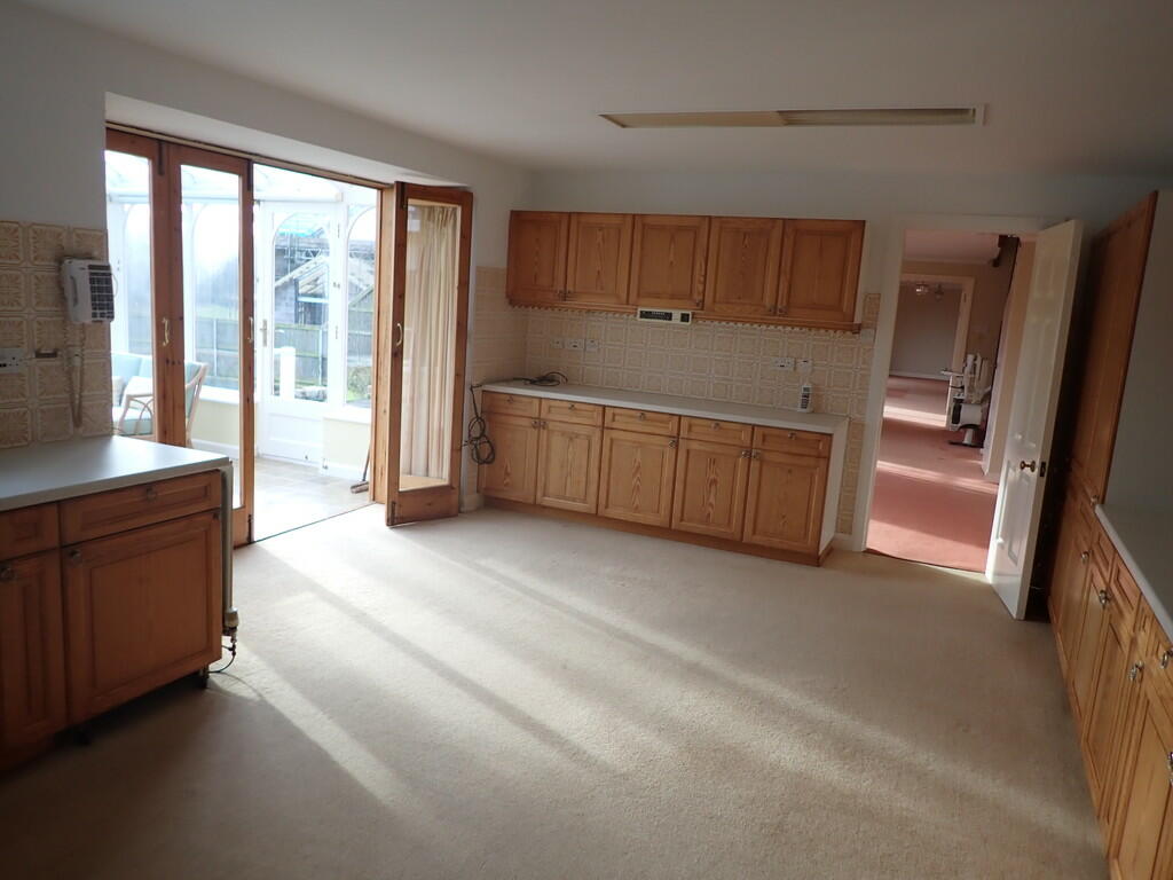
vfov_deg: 54.9
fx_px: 847
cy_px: 440
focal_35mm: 25
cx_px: 586
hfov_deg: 69.4
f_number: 2
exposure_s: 1/125
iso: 125
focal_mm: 4.5
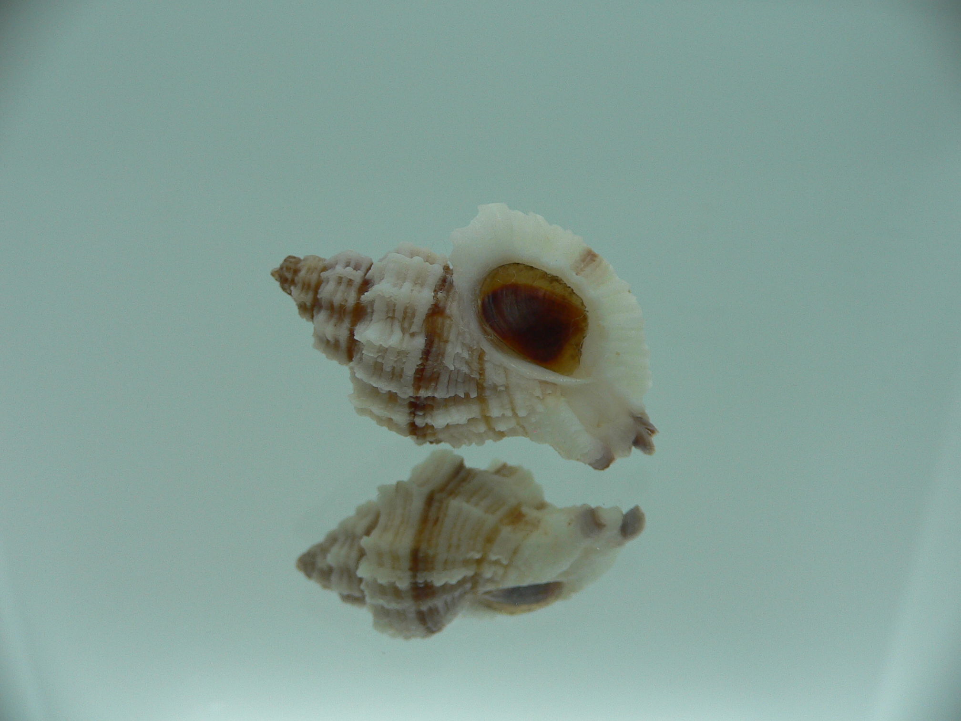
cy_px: 360
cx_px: 480
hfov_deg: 52.6
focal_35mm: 35
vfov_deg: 40.7
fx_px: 972
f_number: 2.8
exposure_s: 1/80
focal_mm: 4.6
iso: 80
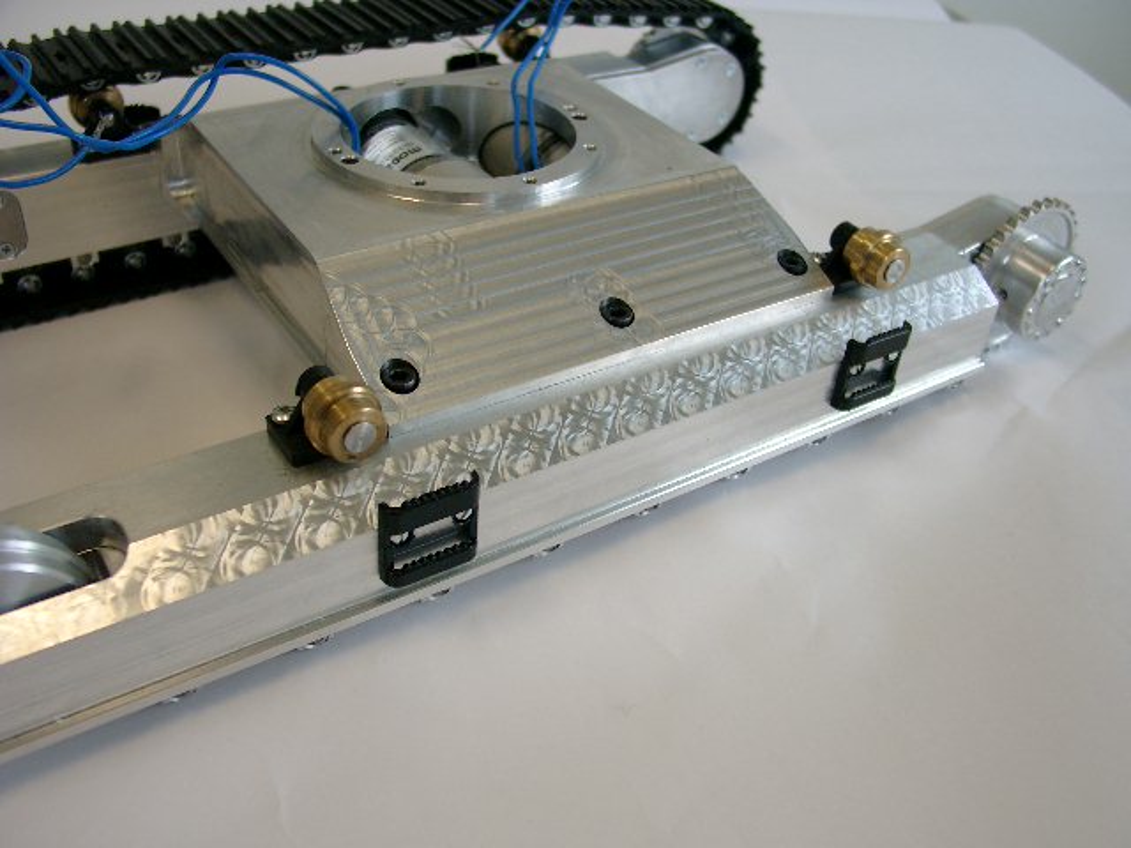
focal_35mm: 34
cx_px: 566
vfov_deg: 41.8
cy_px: 424
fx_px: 1111
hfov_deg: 54.0
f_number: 2
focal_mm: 7.13
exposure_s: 1/168
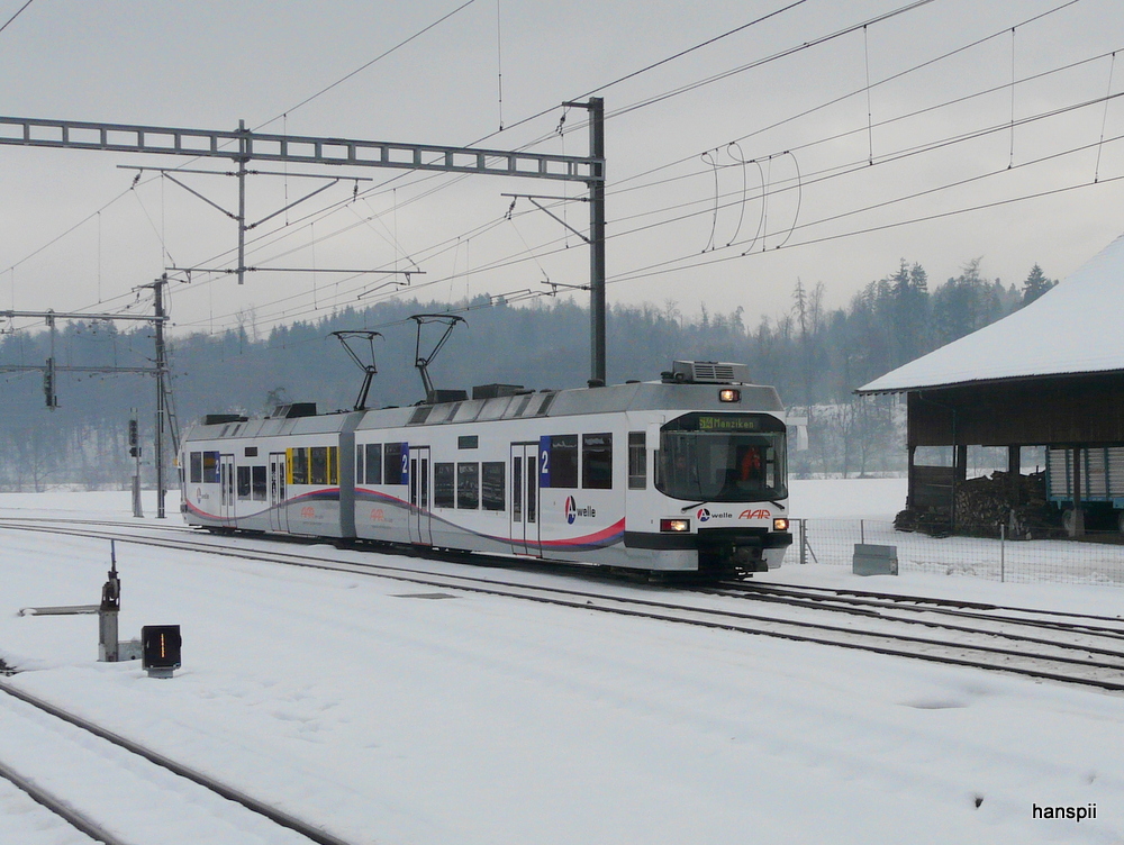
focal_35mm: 41
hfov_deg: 45.7
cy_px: 422
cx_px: 562
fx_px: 1333
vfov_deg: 35.2
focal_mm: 6.7
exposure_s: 1/250
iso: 100
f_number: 5.6
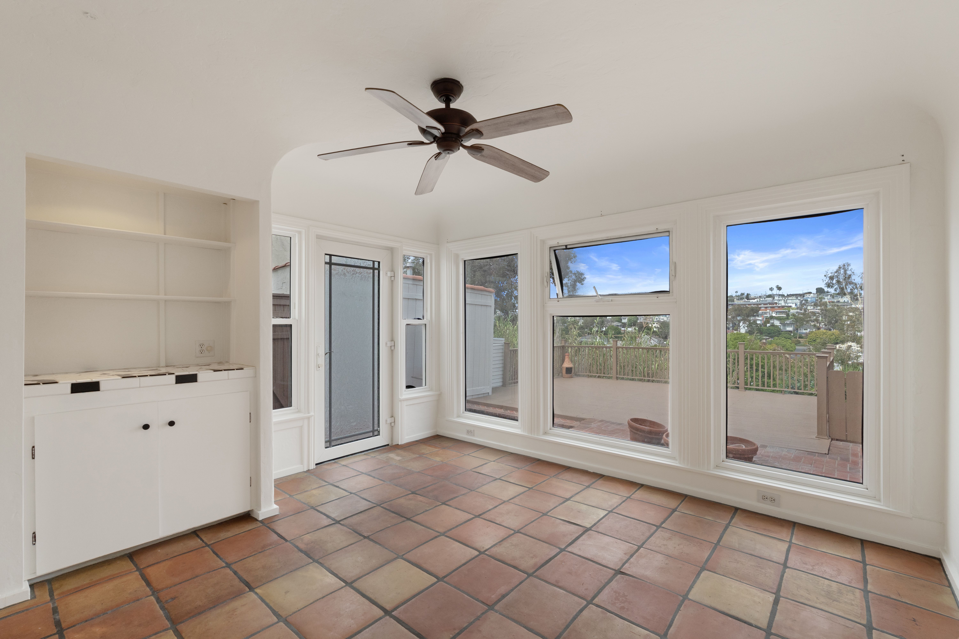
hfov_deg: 96.7
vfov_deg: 73.7
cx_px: 480
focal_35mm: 16
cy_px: 320
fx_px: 426
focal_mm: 16
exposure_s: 1/100
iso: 1000
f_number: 9
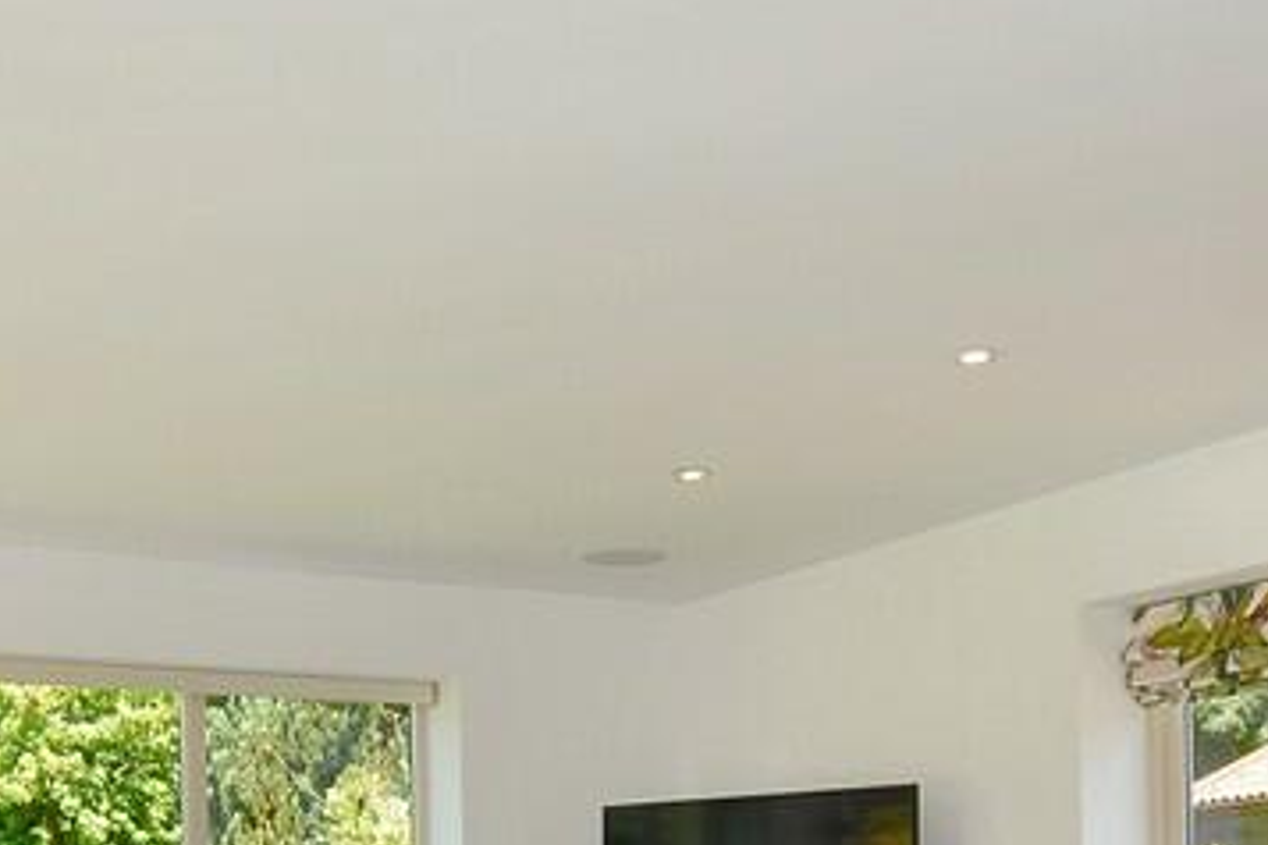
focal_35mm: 43
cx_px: 558
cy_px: 950
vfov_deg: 28.1
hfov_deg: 45.3
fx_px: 1514
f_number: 5.6
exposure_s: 1/125
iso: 200
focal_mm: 10
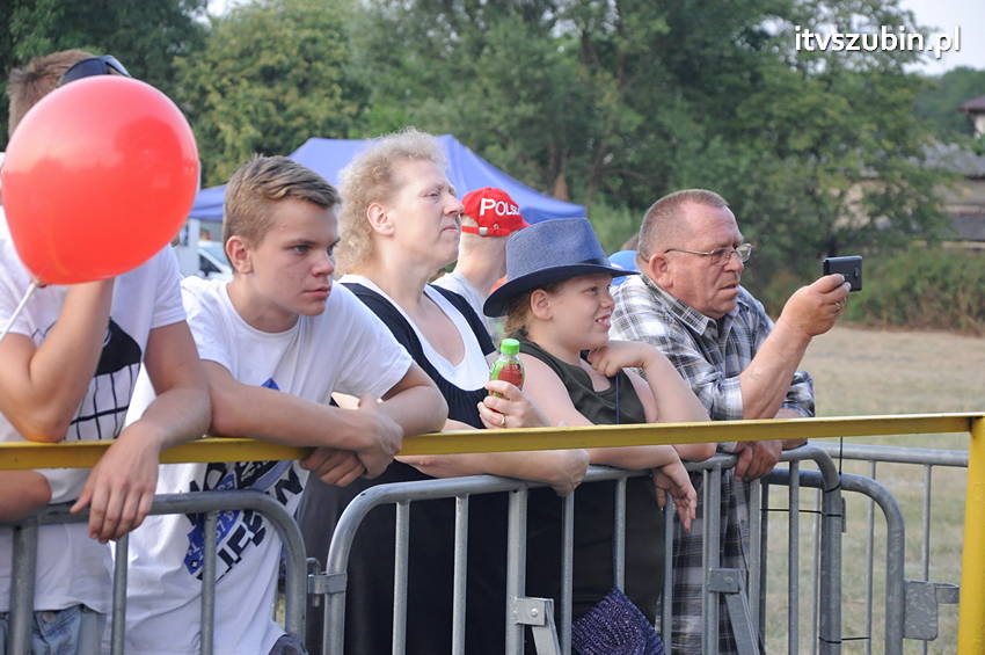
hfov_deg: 17.1
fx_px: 3280
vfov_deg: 11.4
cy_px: 328
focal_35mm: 120
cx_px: 492
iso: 1000
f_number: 5.3
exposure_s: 1/250
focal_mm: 80
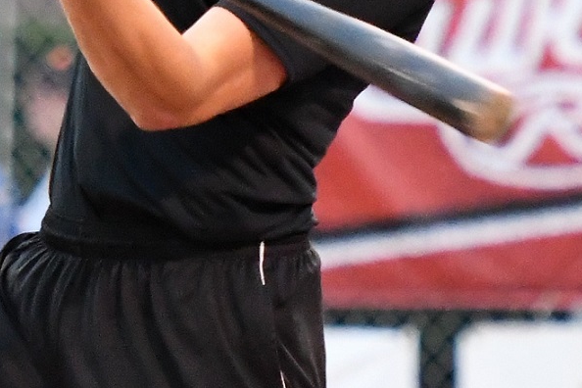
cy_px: -11
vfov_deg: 2.6
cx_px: -15
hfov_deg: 3.9
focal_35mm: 532
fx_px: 8600
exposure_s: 1/1250
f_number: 2.8
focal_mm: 160
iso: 6400
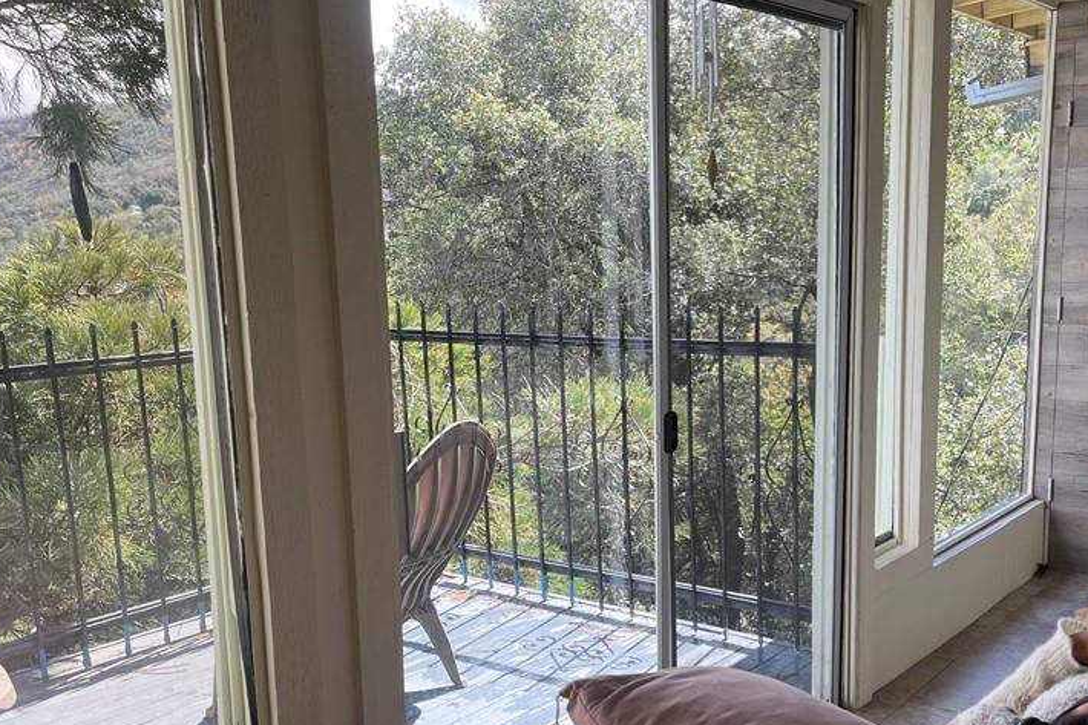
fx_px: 1178
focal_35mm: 39
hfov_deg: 49.2
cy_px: 461
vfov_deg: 34.0
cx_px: 662
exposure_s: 1/478
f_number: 1.6
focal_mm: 5.1
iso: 50
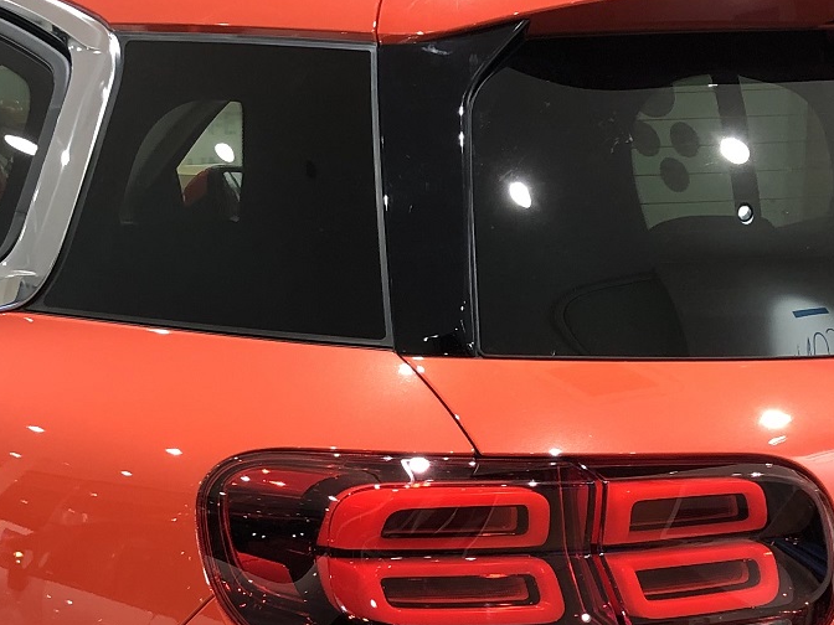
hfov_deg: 23.3
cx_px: 431
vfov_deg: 17.2
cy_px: 635
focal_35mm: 84
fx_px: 2024
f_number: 1.8
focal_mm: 4
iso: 40
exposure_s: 1/17
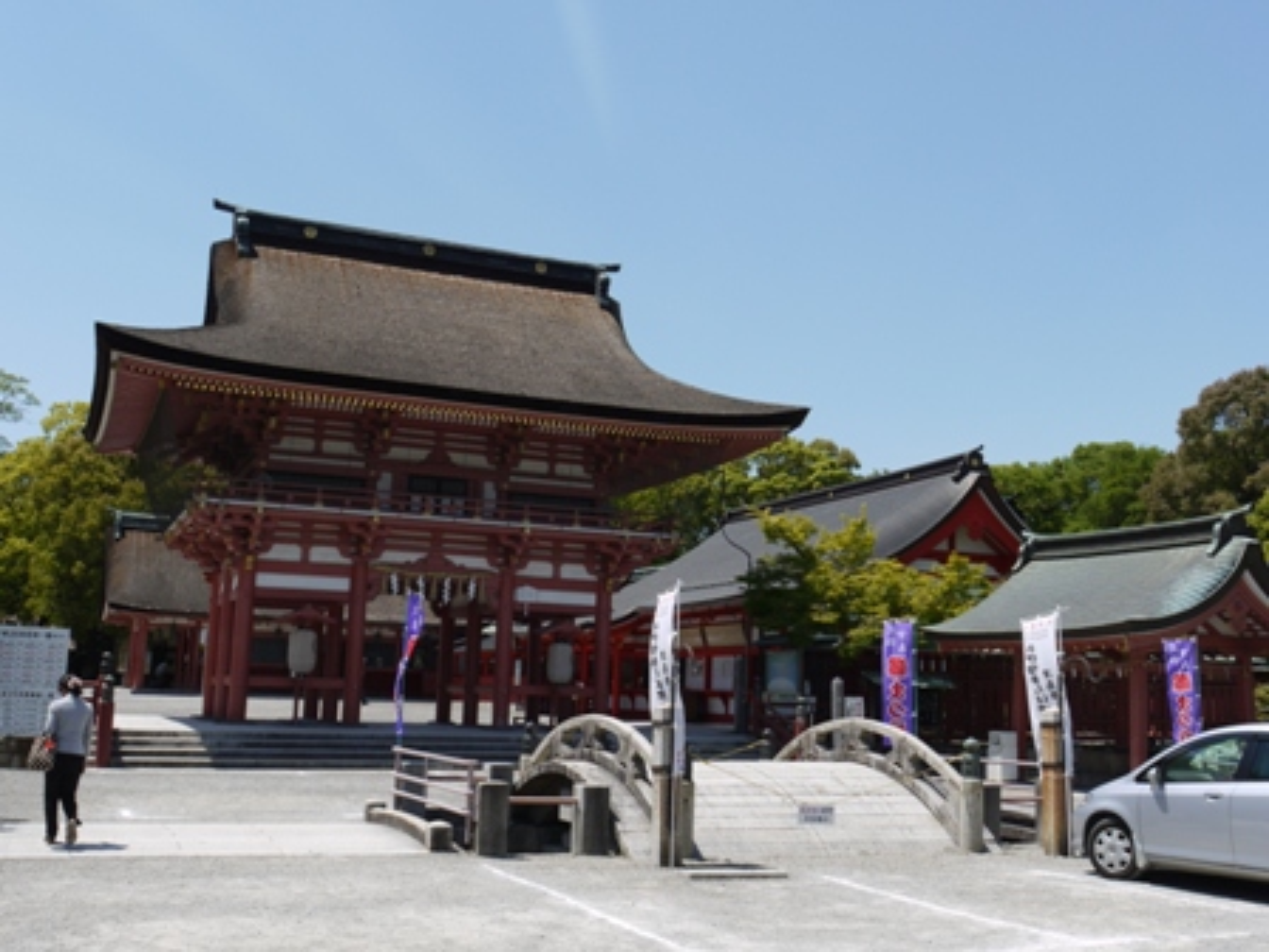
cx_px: 634
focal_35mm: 36
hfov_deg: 51.4
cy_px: 476
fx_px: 1320
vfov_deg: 39.7
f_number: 8
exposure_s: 1/320
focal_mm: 18
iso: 100
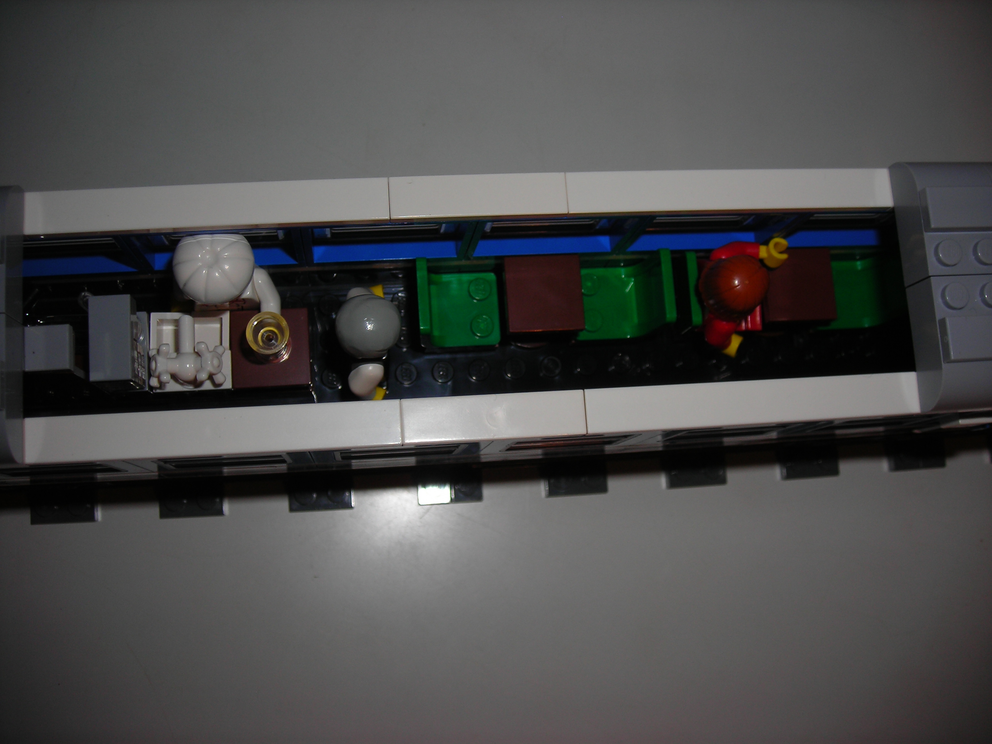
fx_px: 1089
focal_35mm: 38
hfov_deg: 49.0
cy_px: 372
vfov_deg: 37.7
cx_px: 496
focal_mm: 6.3
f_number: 6.4
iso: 50
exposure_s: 1/60.1
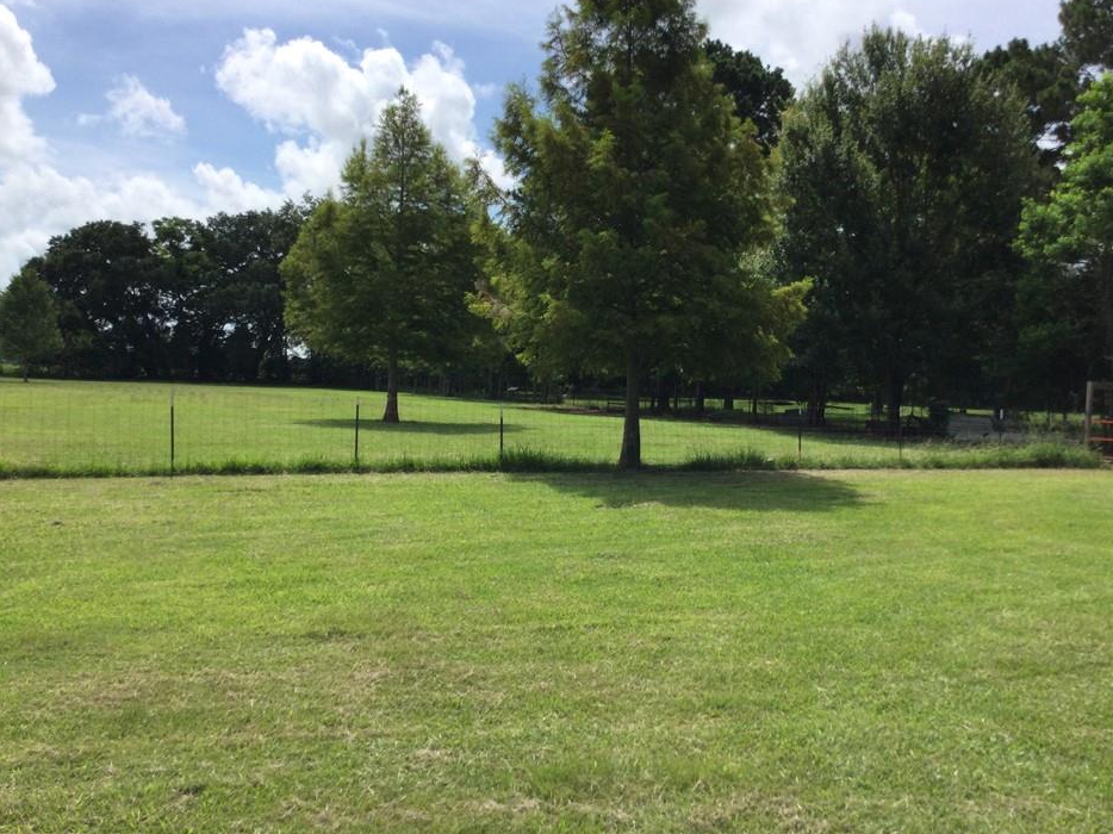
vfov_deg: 41.8
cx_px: 598
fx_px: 1093
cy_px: 424
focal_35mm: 34
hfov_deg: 53.9
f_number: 2.4
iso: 25
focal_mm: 3.3
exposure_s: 1/1631
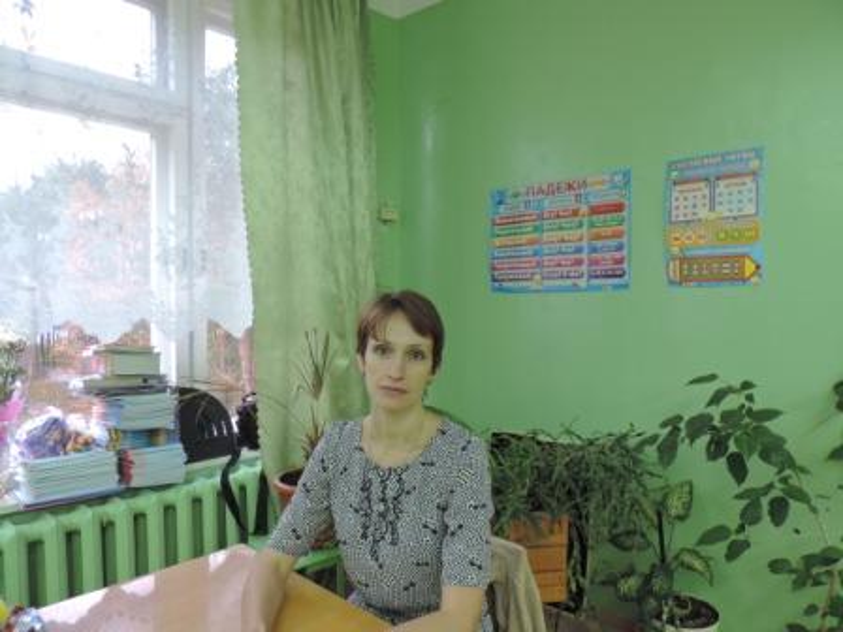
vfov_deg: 56.8
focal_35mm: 24
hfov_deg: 71.6
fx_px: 584
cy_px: 316
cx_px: 422
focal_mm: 4.3
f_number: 3
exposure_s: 1/30
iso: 360
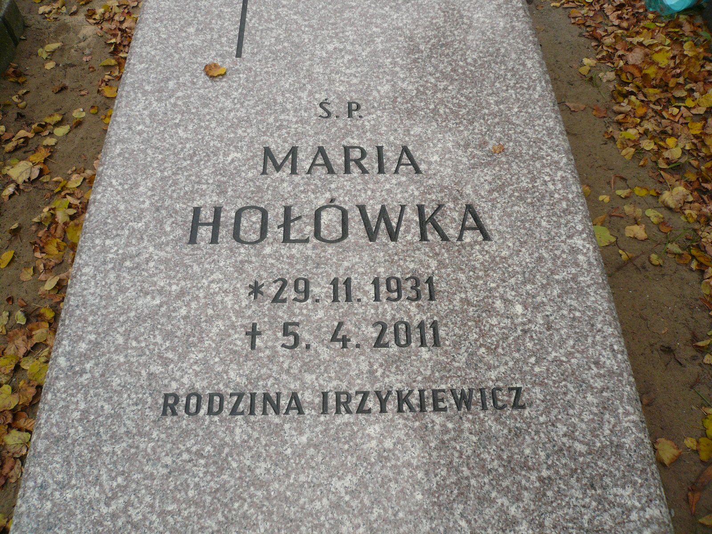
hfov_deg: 63.4
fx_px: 576
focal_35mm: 28
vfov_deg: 49.7
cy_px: 267
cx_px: 356
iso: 100
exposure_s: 1/500
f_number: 2.8
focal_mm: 4.6
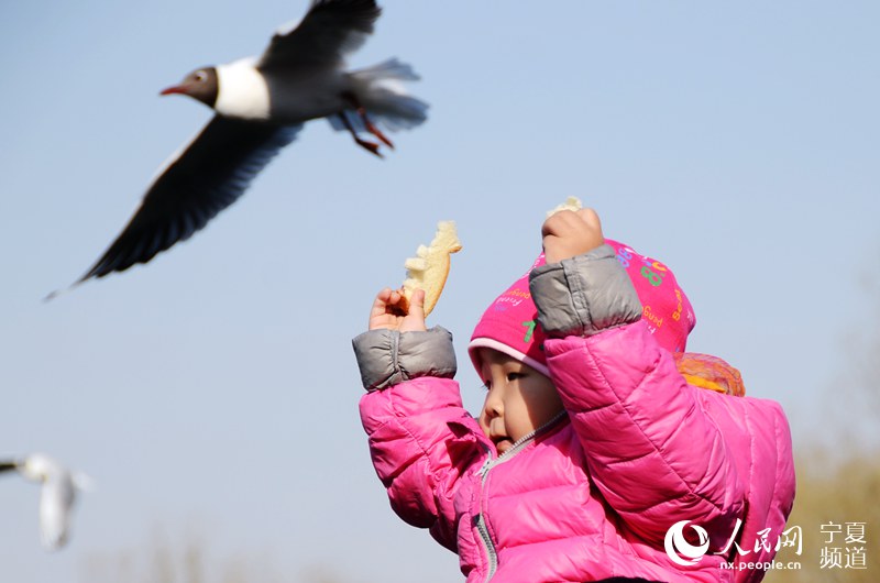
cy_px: 292
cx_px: 440
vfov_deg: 9.6
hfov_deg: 14.4
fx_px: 3476
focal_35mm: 142
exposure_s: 1/1250
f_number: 5.3
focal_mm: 95
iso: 160
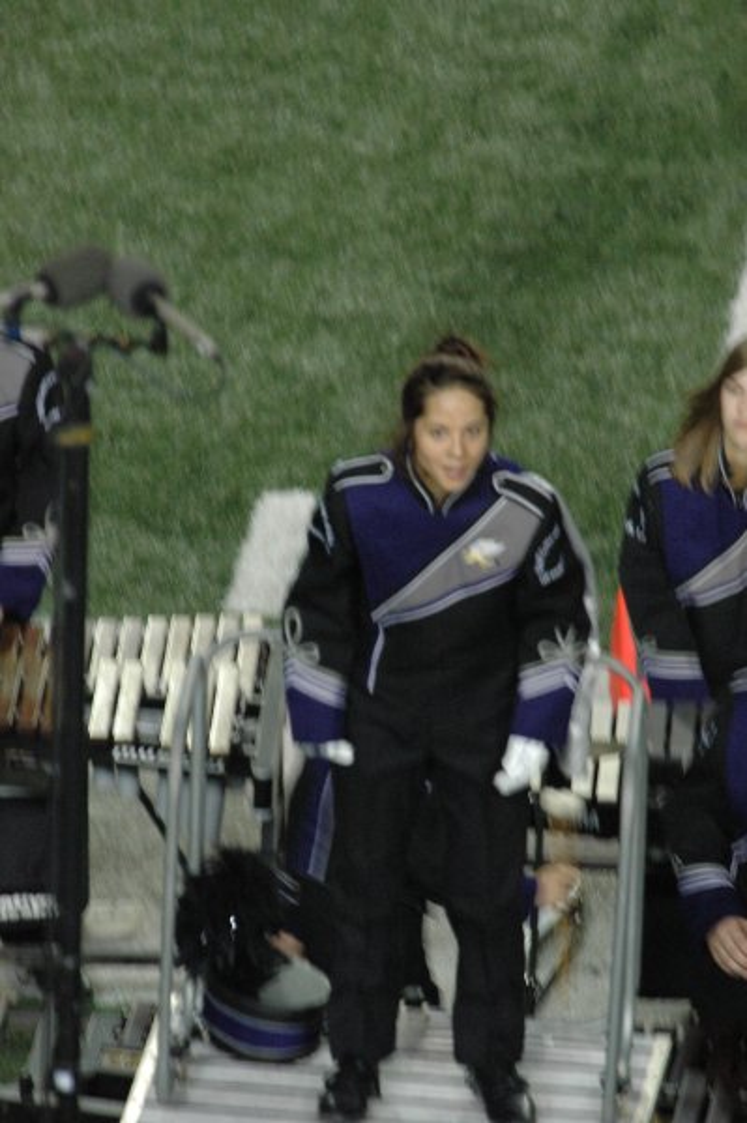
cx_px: 374
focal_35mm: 600
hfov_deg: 2.3
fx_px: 18706
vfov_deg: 3.4
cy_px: 562
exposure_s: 1/60
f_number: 5.6
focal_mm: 400
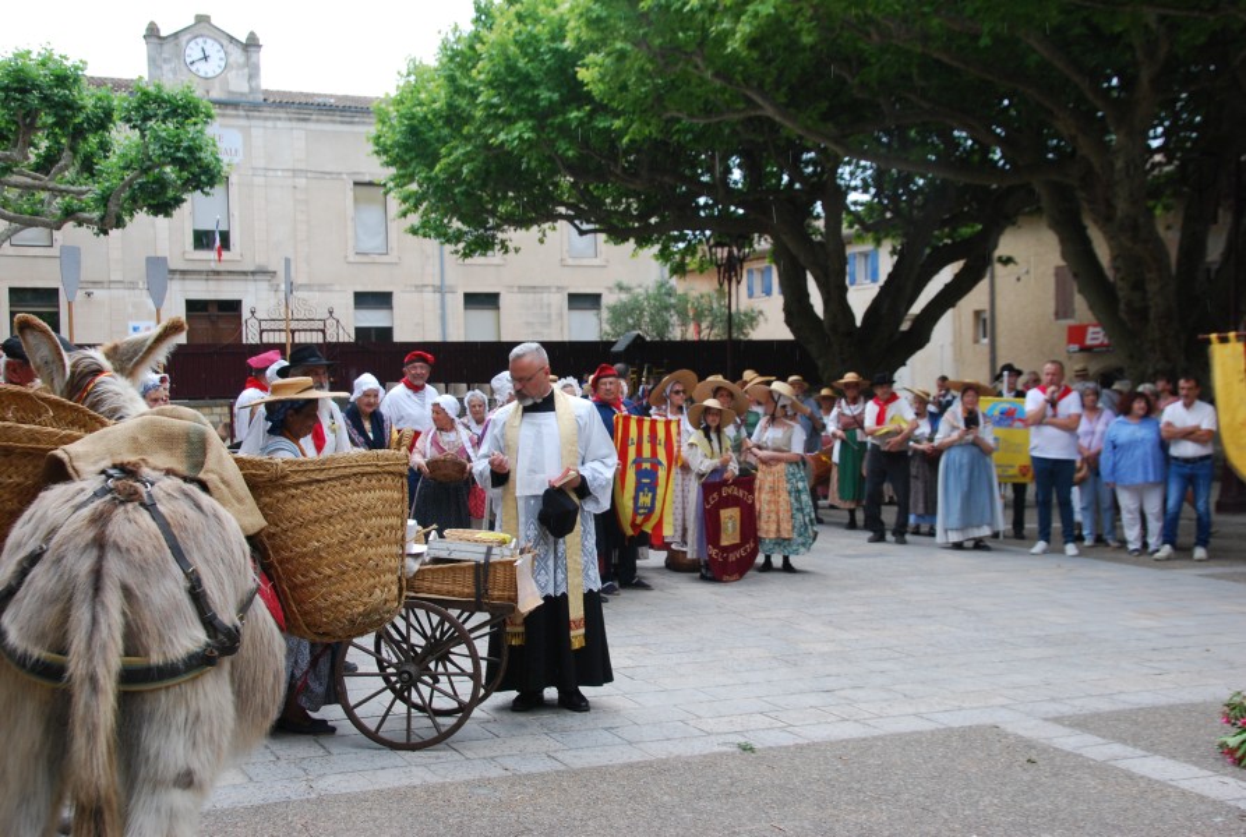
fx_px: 1457
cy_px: 418
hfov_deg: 46.3
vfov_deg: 32.1
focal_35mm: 42
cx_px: 623
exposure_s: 1/320
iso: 400
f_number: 9
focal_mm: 28
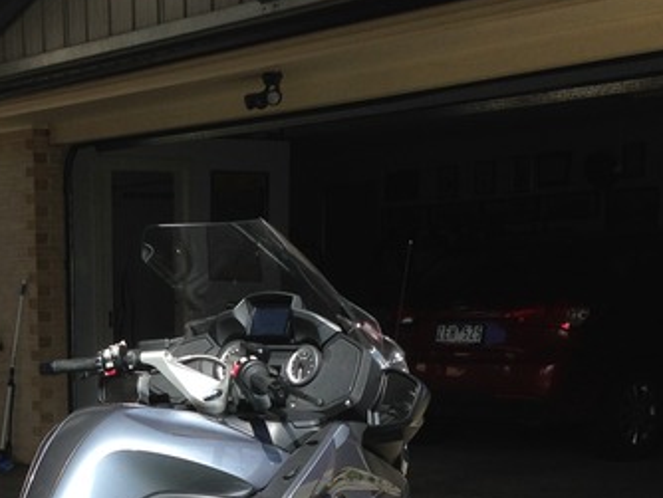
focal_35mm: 79
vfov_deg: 18.1
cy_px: 534
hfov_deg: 24.2
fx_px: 1514
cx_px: 95
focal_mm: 4.12
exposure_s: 1/821
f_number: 2.4
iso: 50
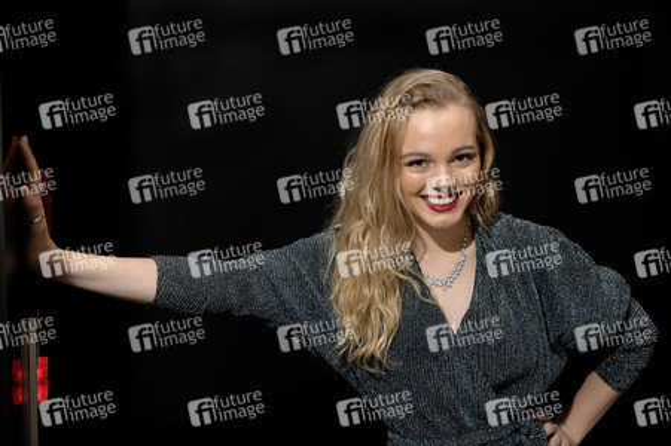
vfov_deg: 37.8
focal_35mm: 35
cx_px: 336
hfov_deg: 54.5
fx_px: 652
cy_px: 223
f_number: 3.5
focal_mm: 35
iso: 800
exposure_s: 1/320
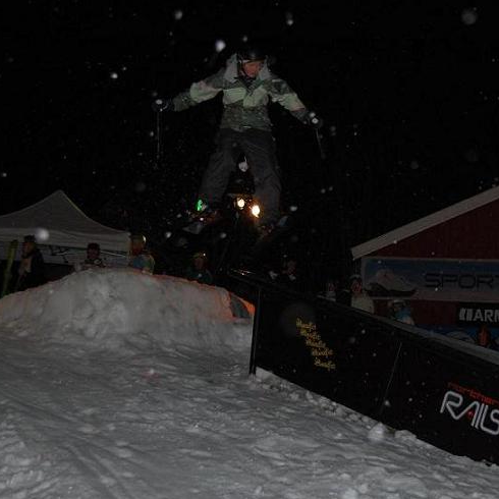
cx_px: 308
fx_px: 1223
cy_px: 255
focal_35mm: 75
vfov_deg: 23.1
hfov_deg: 23.0
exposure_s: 1/60
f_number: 4.8
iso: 400
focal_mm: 38
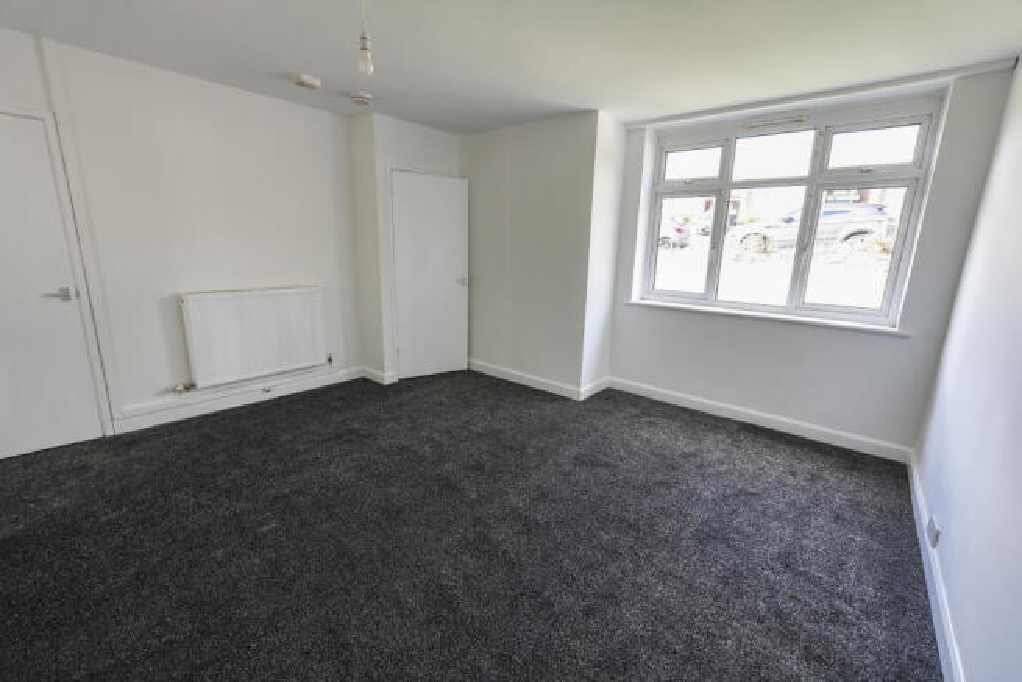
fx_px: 426
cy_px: 341
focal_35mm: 15
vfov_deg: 77.4
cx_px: 511
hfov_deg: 100.4
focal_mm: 10
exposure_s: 1/60
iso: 250
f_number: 4
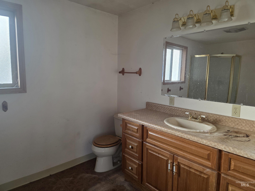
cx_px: 128
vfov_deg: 58.9
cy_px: 96
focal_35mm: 23
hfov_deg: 73.9
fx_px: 169
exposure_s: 1/120
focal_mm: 6.3
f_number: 1.7
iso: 250
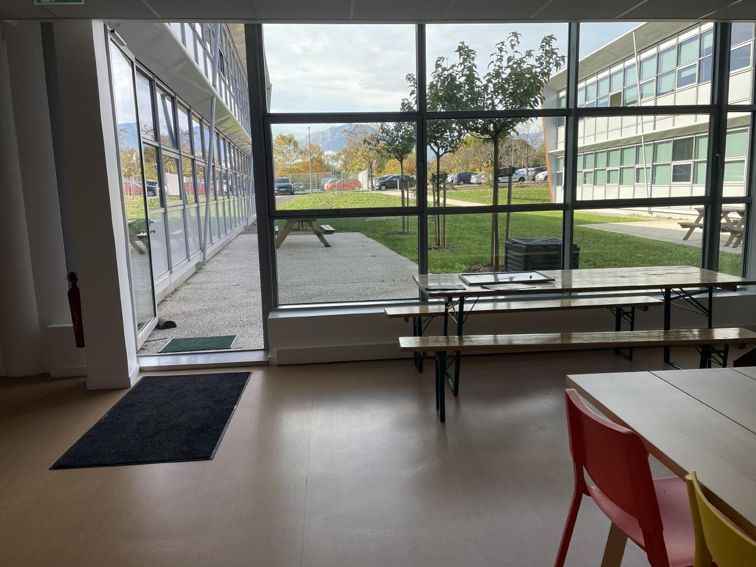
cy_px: 284
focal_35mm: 26
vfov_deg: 53.1
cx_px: 378
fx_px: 568
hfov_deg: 67.3
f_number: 1.6
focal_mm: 4.2
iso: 32
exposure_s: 1/396
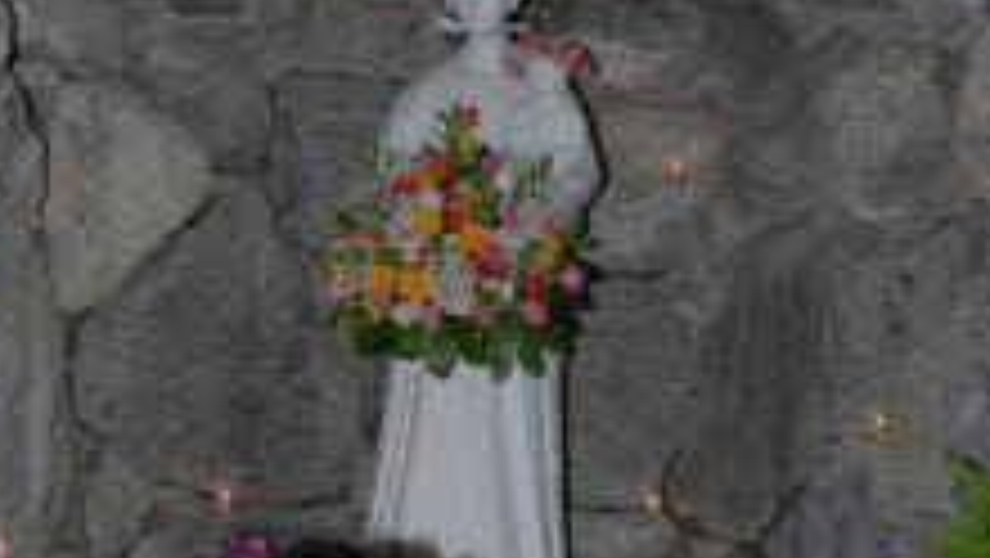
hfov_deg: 19.4
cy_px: 729
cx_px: 418
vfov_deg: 10.8
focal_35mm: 110
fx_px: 2889
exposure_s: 1/60
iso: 200
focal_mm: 22
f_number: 5.6
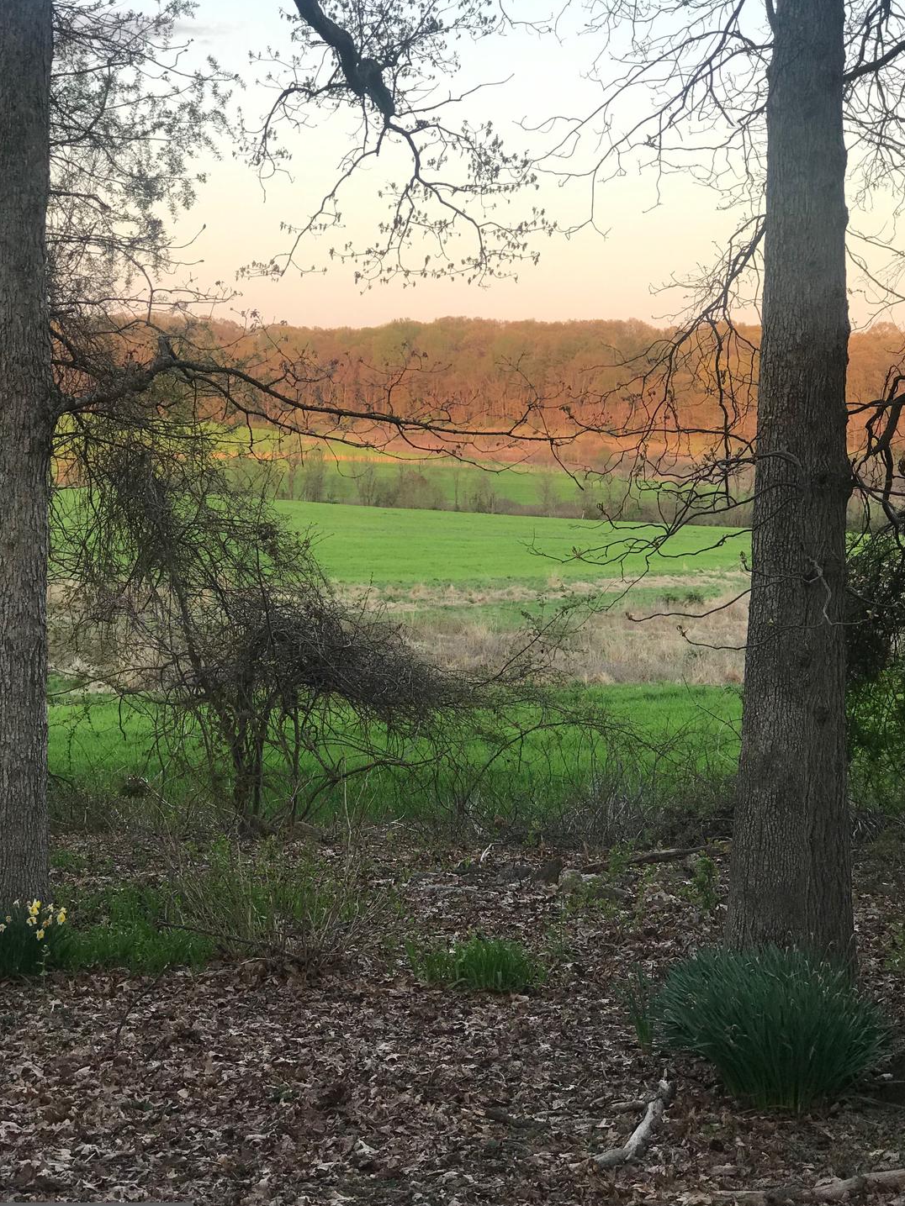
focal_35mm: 61
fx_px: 2127
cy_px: 626
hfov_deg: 24.0
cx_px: 468
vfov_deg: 31.7
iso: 32
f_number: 2.8
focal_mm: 6.6
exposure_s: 1/120
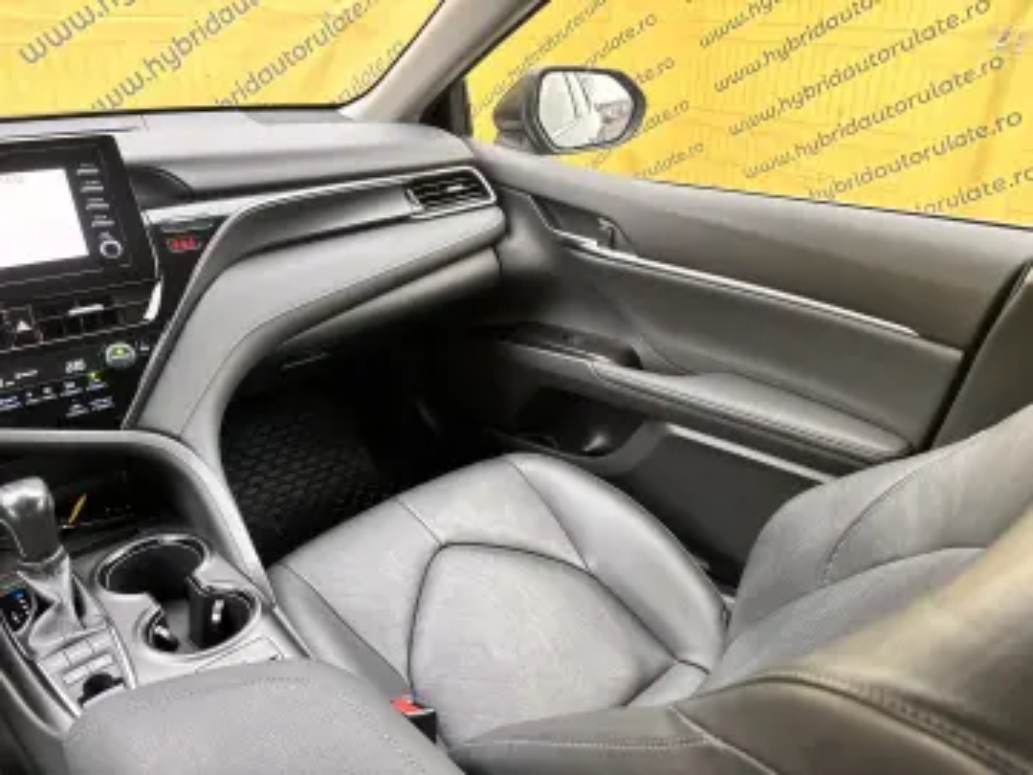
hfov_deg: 67.3
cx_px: 516
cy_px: 388
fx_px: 776
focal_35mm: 26
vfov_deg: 53.1
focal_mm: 5.96
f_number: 1.6
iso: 200
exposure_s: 1/60
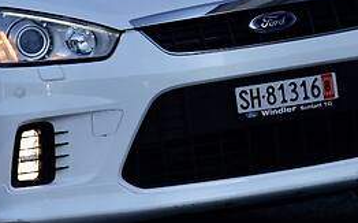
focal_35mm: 374
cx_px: 205
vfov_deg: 3.5
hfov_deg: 5.6
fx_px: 3644
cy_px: 36
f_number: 5.6
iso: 200
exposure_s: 1/500
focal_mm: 120
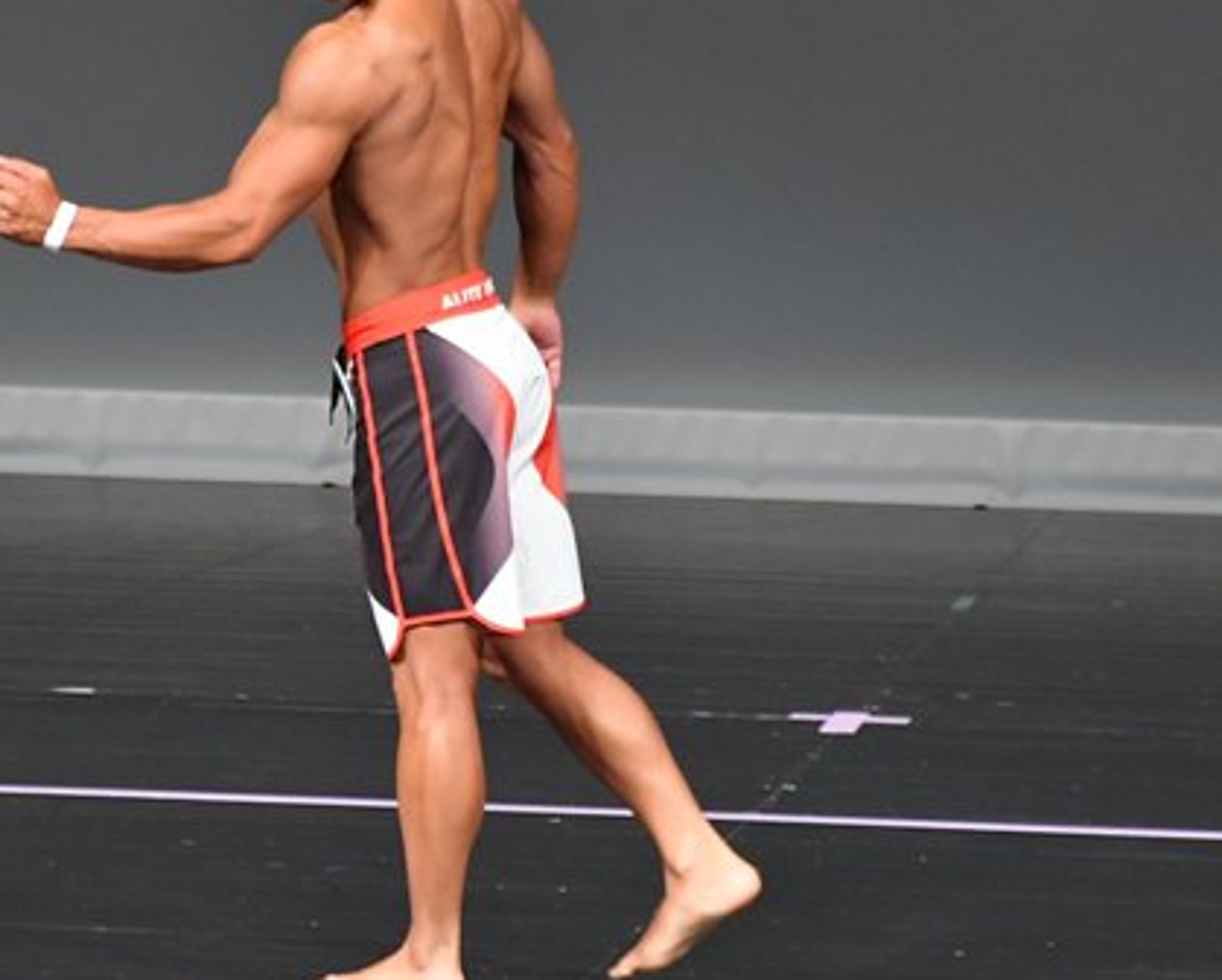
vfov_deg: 2.4
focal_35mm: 650
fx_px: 23530
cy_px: 502
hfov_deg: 3.0
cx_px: 378
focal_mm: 250
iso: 5000
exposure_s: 1/400
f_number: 5.6
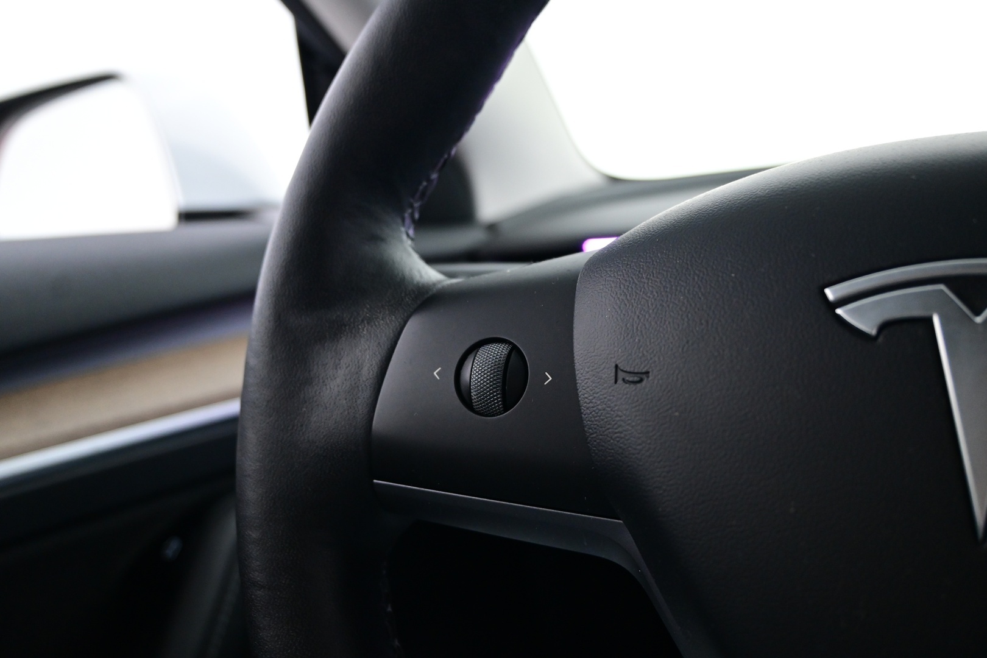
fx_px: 864
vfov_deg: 41.7
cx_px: 494
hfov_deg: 59.5
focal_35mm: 32
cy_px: 329
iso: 1800
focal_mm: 21
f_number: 4
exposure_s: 1/30
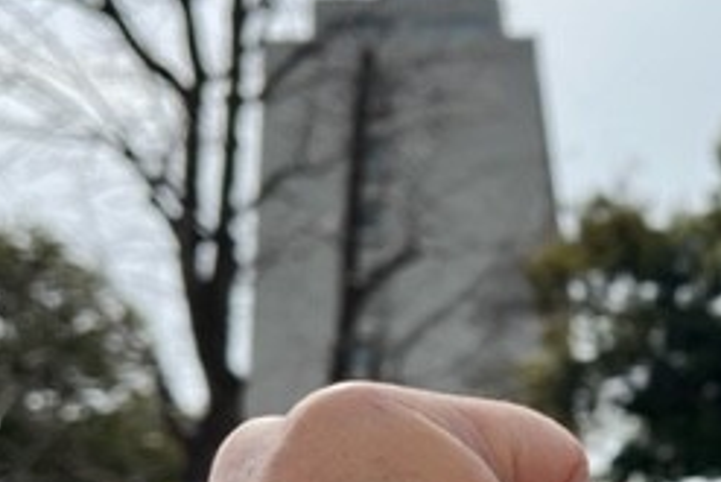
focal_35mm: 70
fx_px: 1403
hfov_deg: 27.1
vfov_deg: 19.1
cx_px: 730
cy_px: 432
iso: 50
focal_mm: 5.1
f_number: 1.6
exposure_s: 1/6494
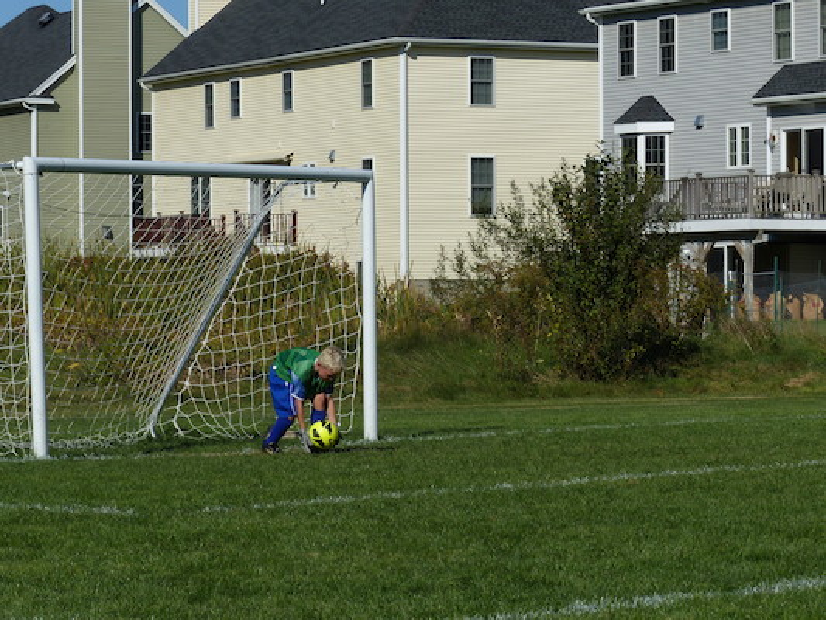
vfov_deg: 9.3
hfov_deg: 12.3
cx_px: 413
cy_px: 310
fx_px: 3819
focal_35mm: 160
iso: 100
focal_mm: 28.7
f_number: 5
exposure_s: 1/1600
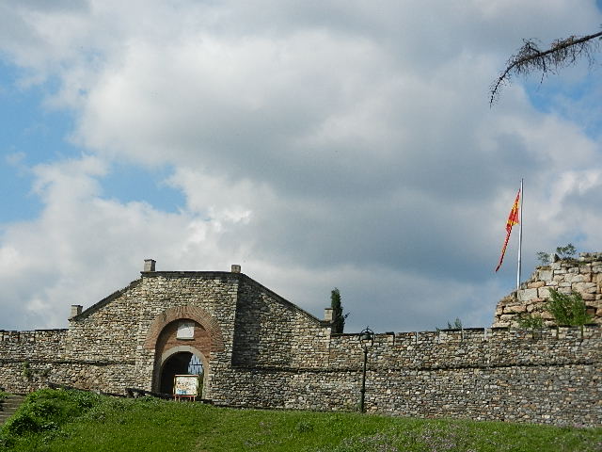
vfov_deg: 21.6
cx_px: 301
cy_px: 226
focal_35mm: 68
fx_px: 1183
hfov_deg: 28.6
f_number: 4.6
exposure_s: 1/1600
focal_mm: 12.3
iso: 160
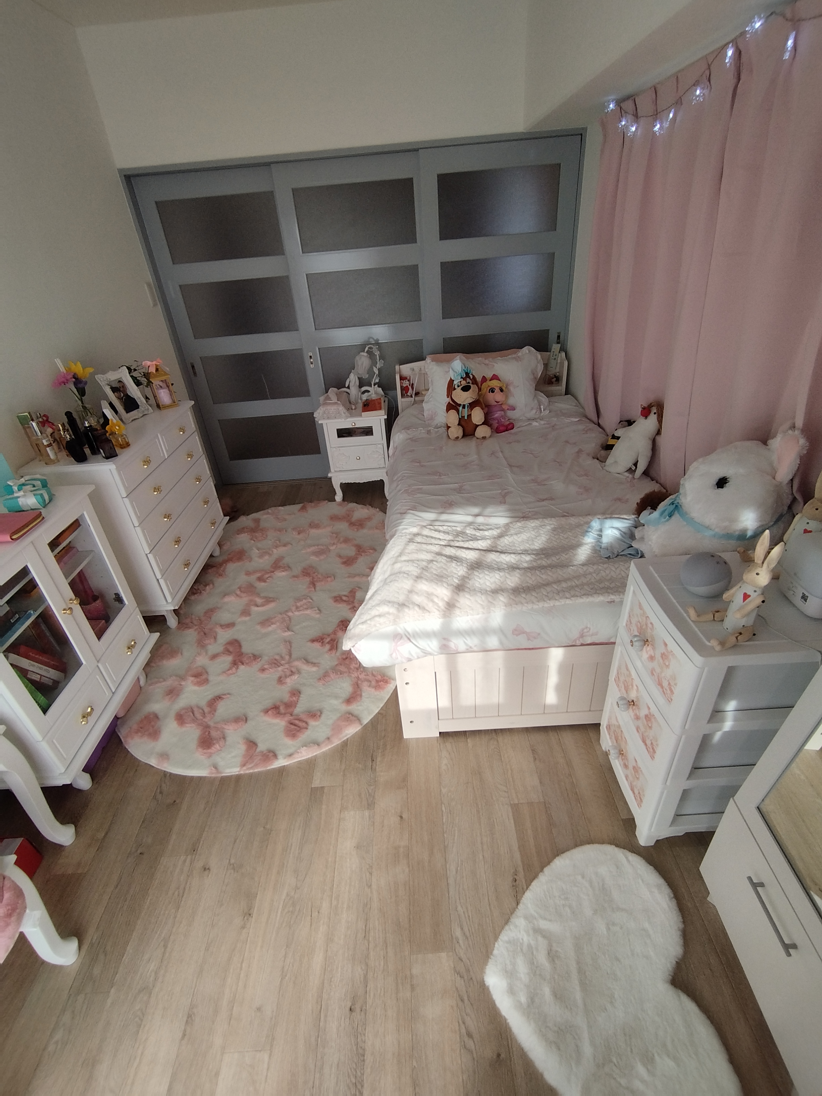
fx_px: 507
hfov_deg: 78.1
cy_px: 548
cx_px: 411
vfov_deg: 94.5
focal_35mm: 16
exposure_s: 1/185
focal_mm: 1.65
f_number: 2.2
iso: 50
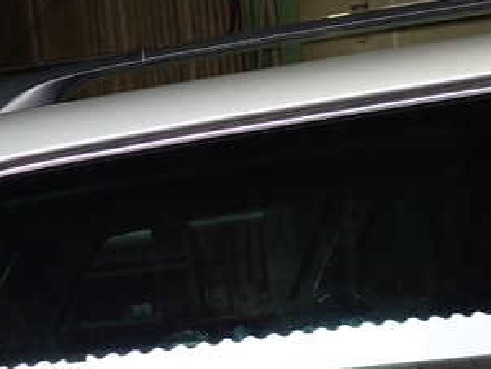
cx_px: 162
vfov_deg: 24.1
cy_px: 294
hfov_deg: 31.9
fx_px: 851
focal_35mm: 60
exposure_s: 1/100
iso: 200
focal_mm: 5.4
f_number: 2.3
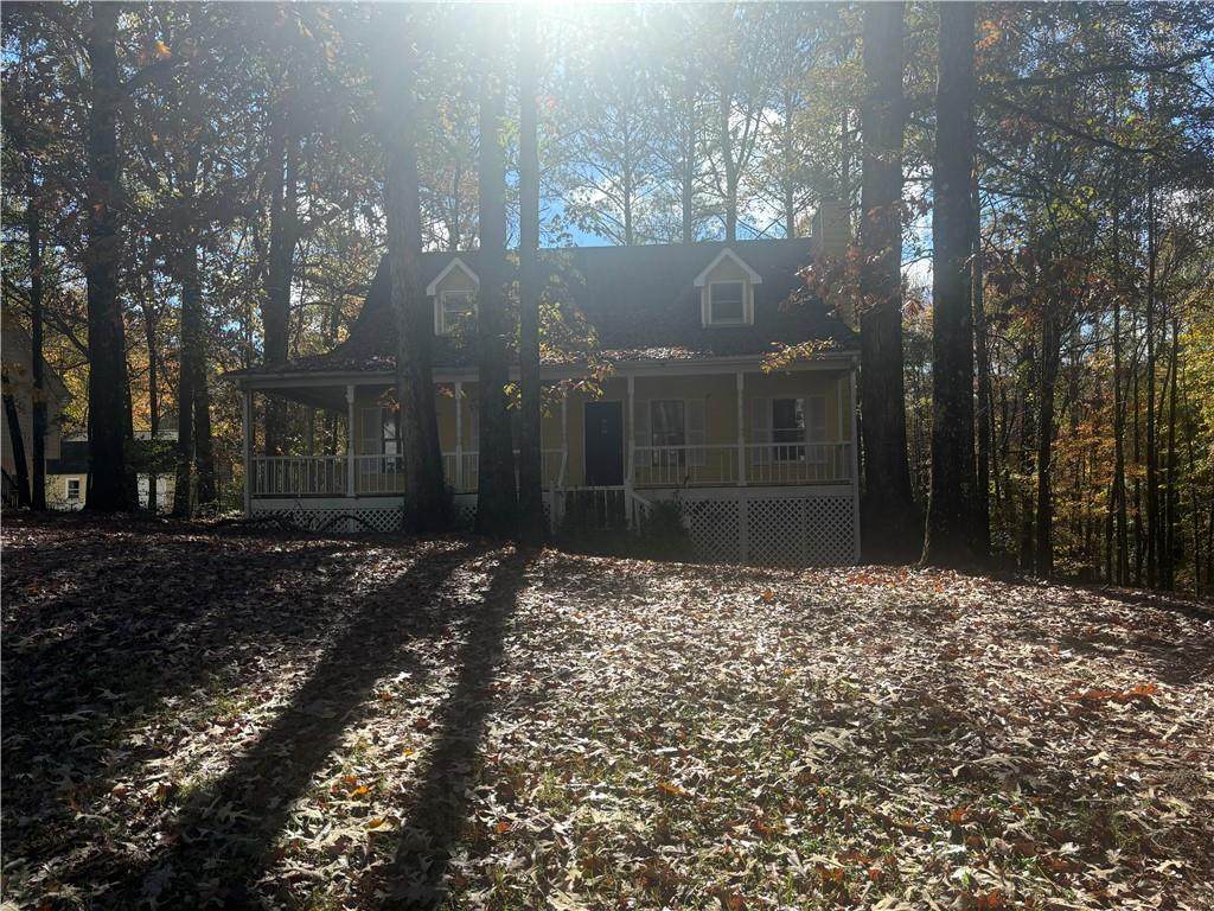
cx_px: 607
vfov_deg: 53.1
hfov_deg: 67.3
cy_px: 456
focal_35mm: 26
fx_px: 912
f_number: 1.6
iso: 50
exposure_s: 1/1543
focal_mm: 5.96
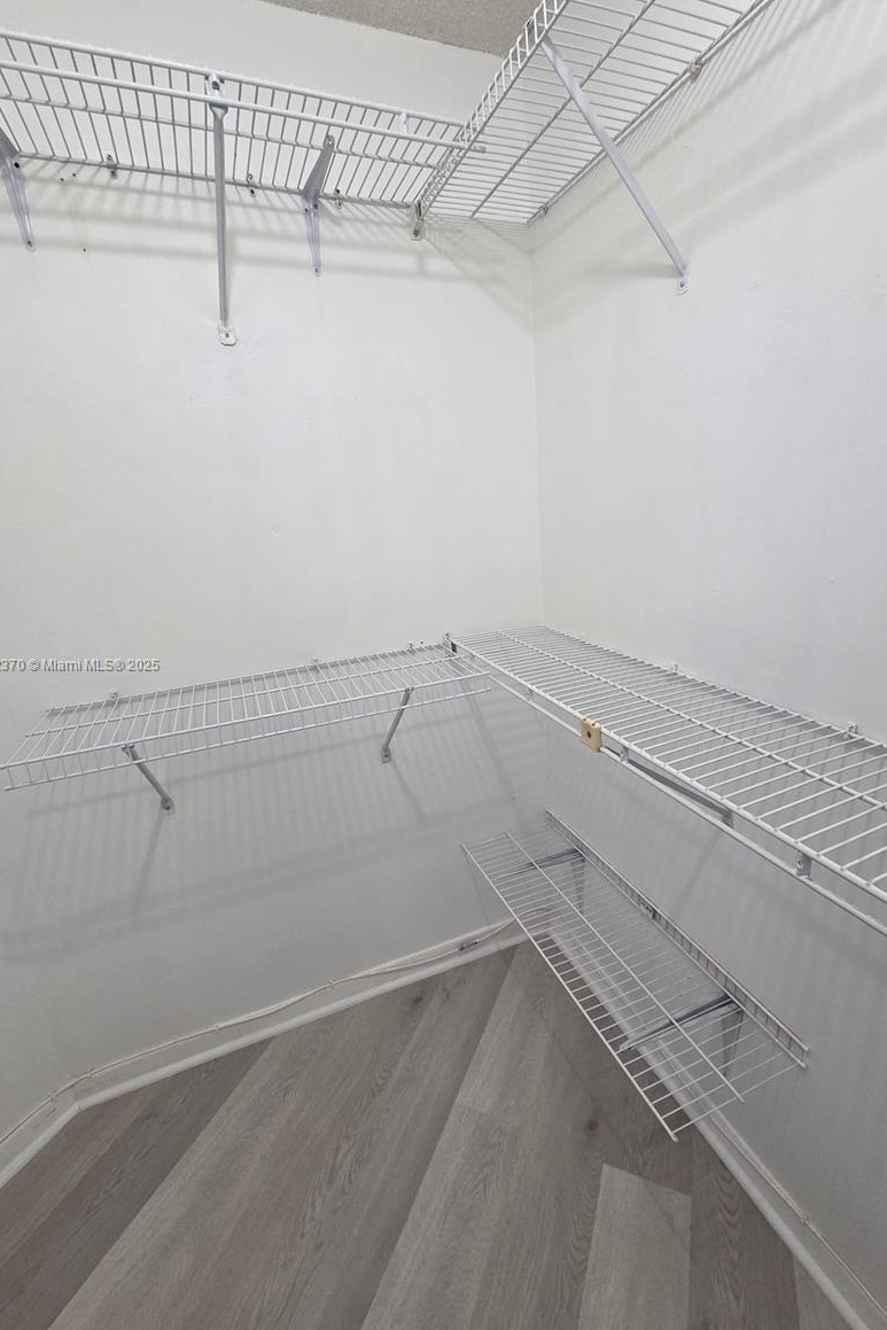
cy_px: 666
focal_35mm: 14
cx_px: 465
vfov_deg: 104.2
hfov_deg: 81.2
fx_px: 517
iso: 250
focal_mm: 2.2
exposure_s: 1/120
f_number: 2.2
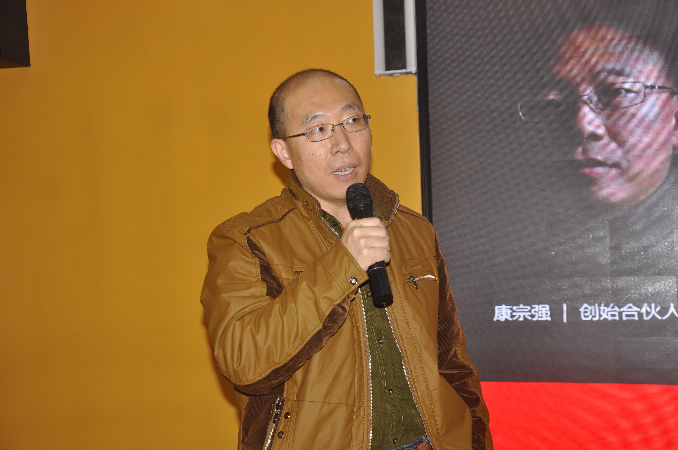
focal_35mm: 68
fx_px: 1270
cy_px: 225
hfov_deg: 29.9
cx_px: 339
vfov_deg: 20.1
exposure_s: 1/60
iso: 200
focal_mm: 45
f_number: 5.6
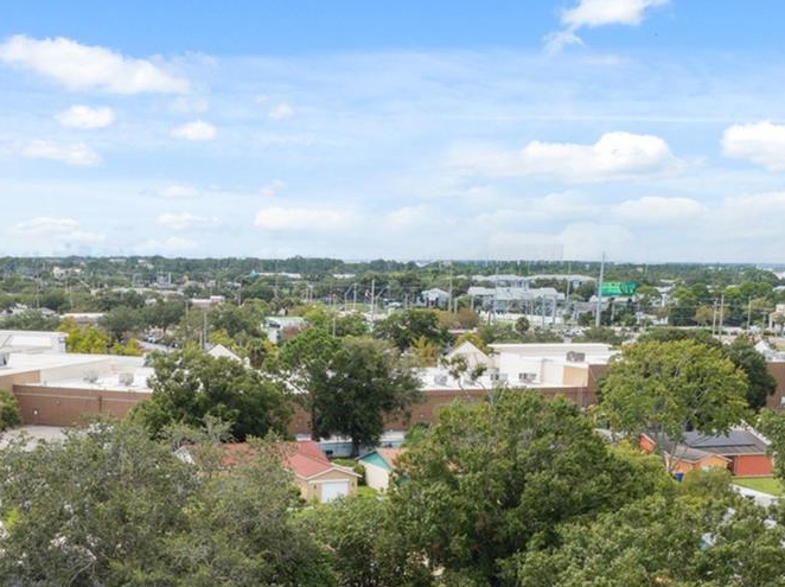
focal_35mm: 58
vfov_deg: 24.1
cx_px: 231
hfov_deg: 32.8
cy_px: 584
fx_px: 1314
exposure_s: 1/2000
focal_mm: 12.3
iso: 400
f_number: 8
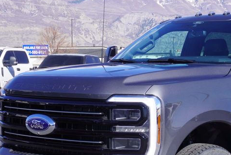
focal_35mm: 100
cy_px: 136
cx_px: 216
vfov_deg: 13.6
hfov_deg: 19.9
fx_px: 643
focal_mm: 31
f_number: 10
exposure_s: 1/125
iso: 100
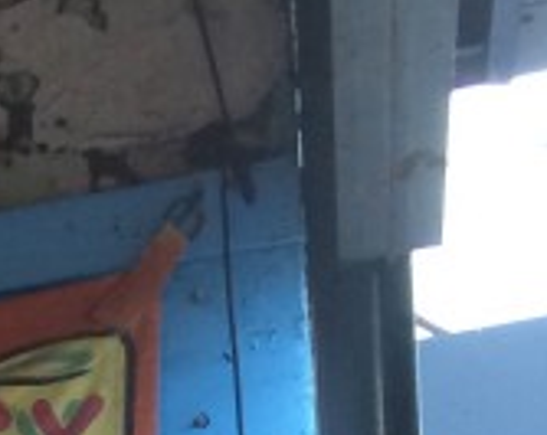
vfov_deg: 7.9
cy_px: 1169
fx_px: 2828
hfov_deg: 8.9
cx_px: -1107
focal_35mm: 175
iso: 40
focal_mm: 4.15
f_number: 2.2
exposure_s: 1/40
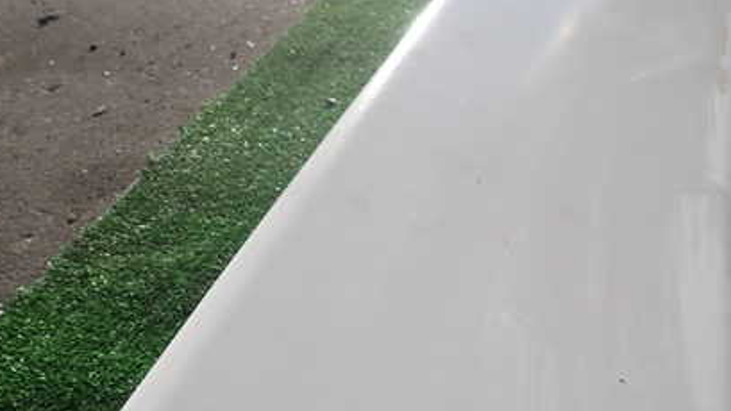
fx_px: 775
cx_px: 424
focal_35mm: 40
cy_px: 315
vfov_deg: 29.2
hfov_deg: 50.3
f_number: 8
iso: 100
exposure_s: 1/200
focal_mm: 4.5
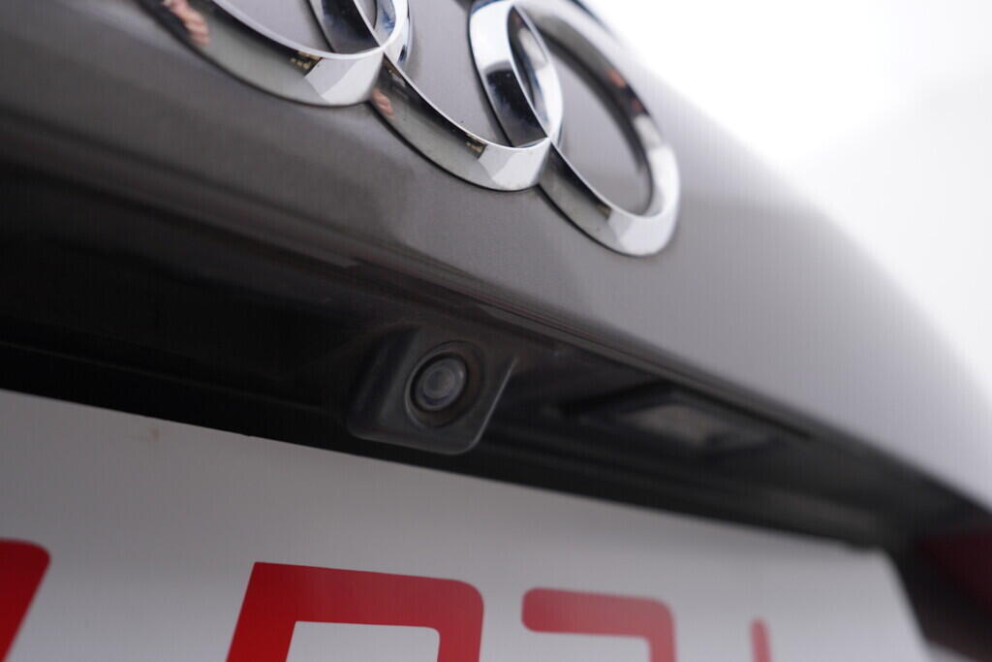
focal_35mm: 36
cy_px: 331
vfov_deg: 36.9
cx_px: 496
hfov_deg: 53.1
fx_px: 992
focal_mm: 24
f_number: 3.5
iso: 125
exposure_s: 1/60
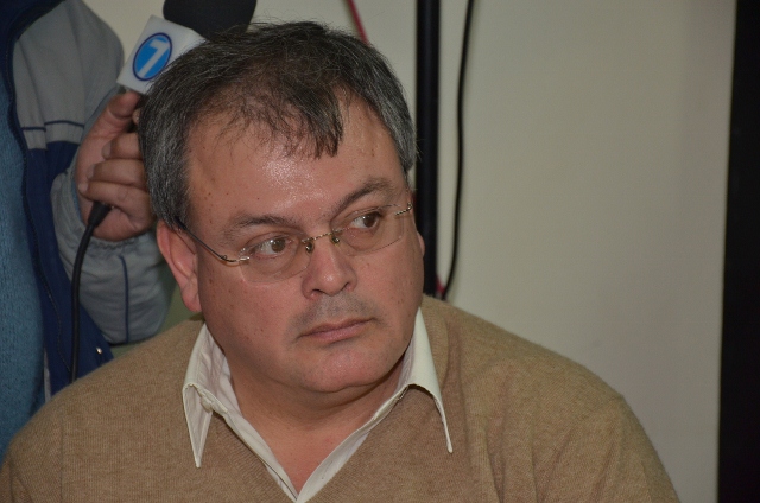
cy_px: 252
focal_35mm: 147
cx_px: 380
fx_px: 3097
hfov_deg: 14.0
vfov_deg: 9.3
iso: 800
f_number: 5.6
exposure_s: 1/60
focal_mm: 98
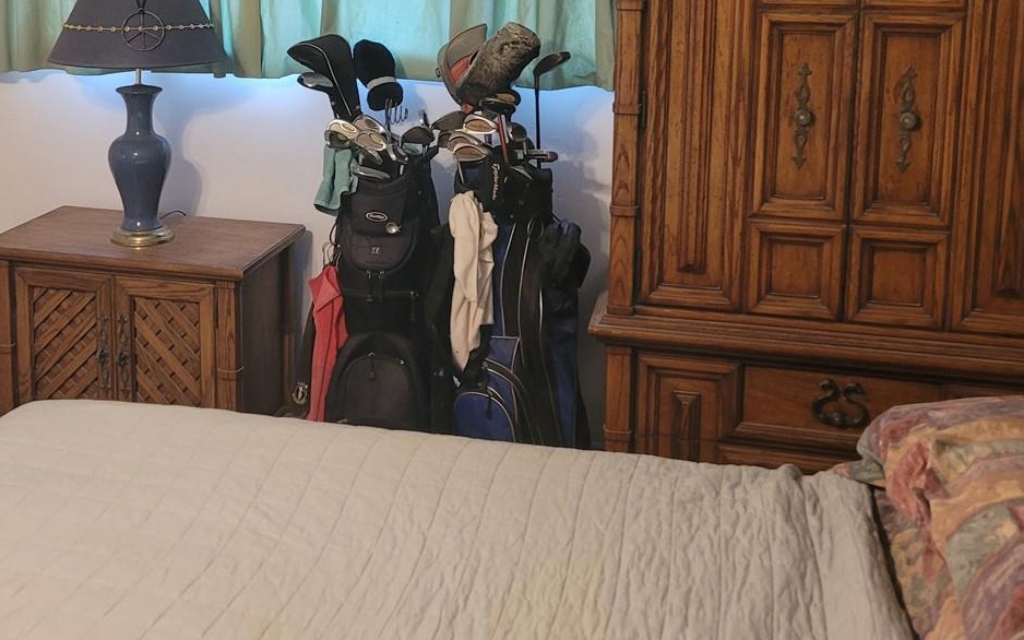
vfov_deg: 26.5
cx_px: 374
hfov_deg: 42.3
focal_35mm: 47
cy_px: 69
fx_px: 1311
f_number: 1.8
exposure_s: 1/40
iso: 200
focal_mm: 5.4
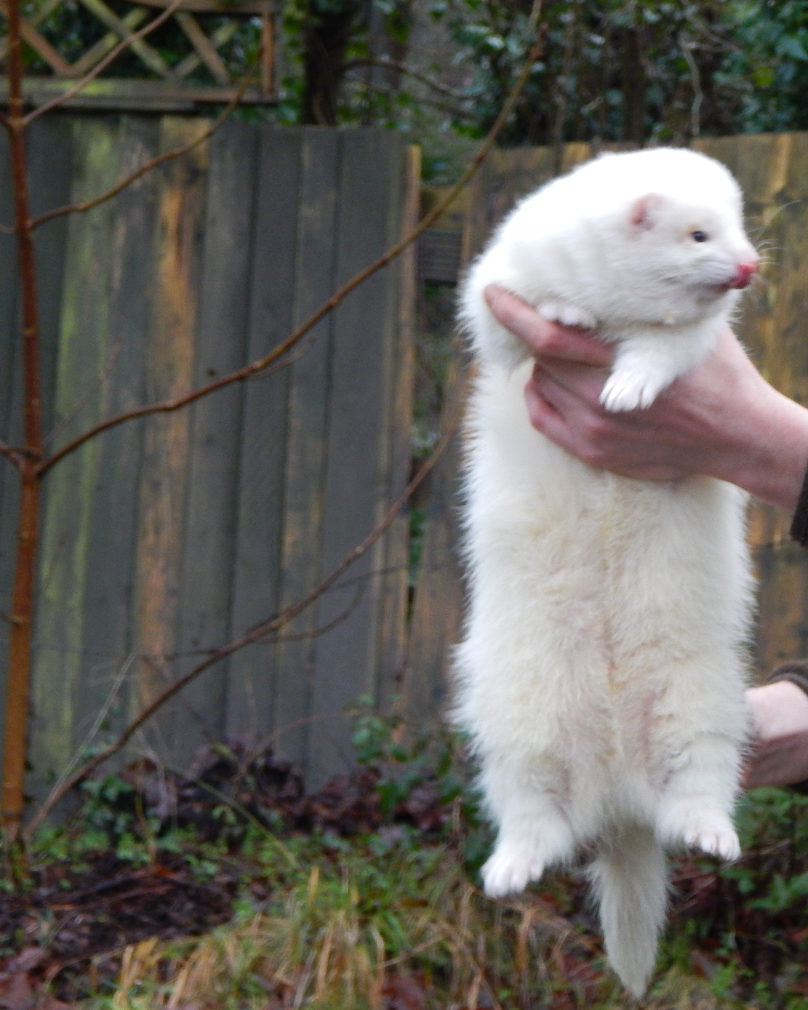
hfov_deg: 13.9
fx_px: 3318
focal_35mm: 111
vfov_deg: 17.3
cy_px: 504
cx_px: 446
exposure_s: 1/125
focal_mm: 15.3
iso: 400
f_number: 4.3
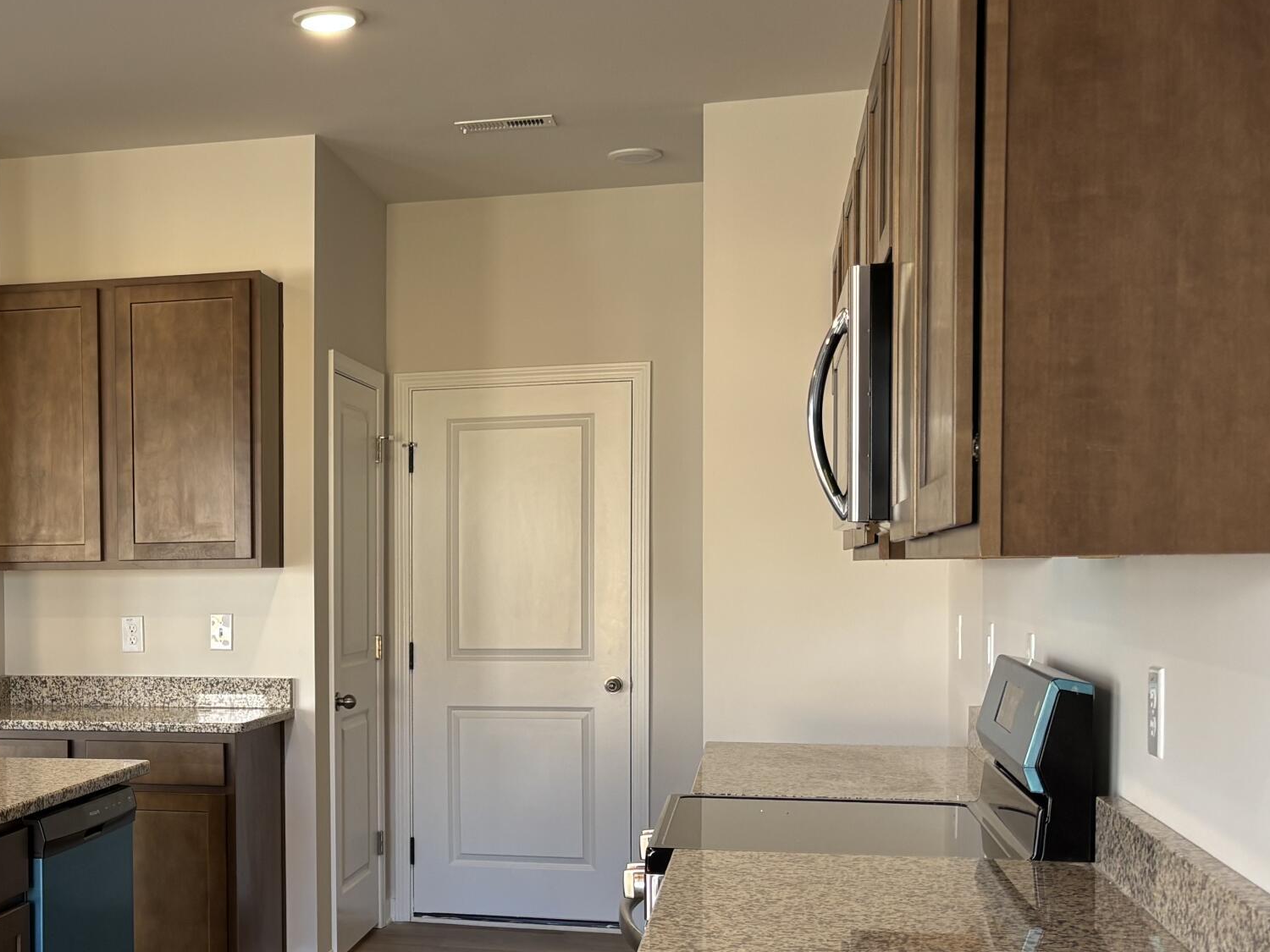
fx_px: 1908
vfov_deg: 27.8
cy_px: 645
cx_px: 134
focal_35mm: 52
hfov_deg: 34.8
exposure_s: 1/120
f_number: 1.6
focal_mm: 5.96
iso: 100
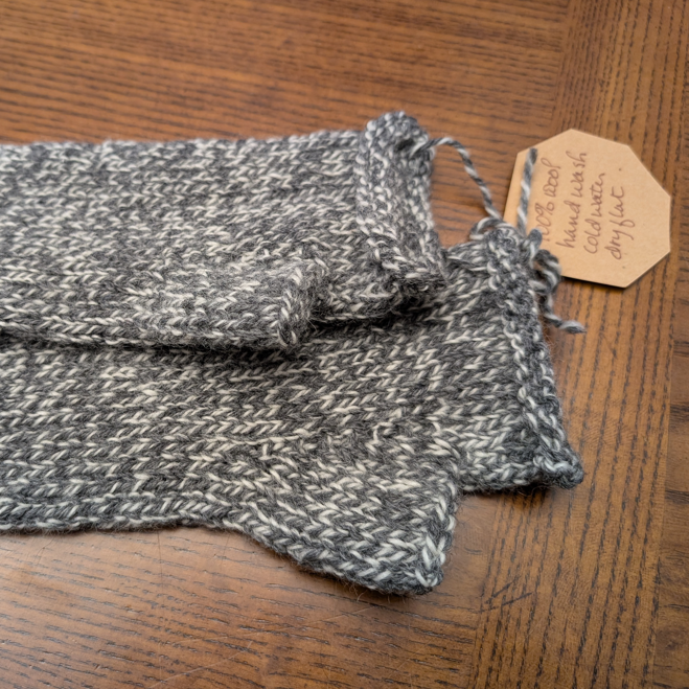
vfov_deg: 55.6
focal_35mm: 29
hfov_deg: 54.6
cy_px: 341
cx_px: 236
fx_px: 653
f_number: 1.68
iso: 316
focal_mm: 6.9
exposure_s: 1/120
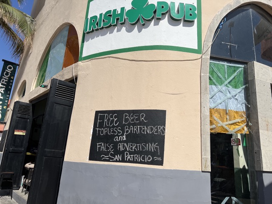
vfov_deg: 53.1
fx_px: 204
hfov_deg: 67.3
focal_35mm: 26
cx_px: 136
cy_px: 102
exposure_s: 1/8696
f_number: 1.5
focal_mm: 5.7
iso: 50
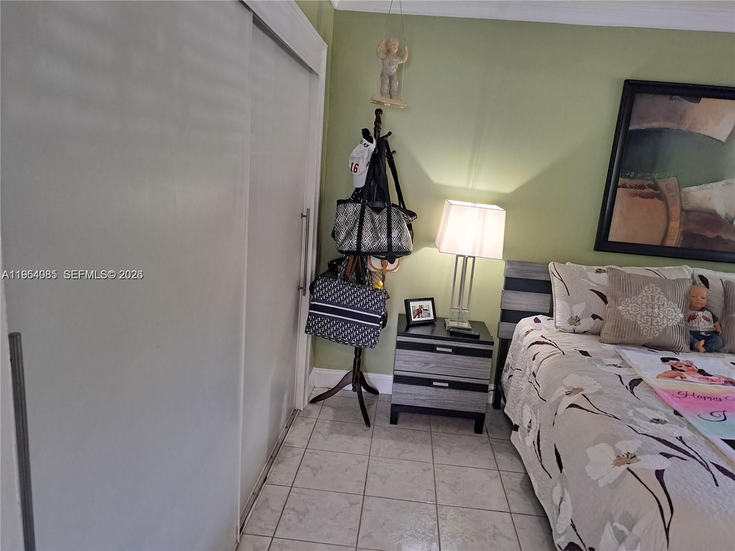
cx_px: 368
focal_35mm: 24
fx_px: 510
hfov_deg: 71.6
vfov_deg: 56.8
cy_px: 276
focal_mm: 5.23
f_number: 1.8
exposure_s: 1/60
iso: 320
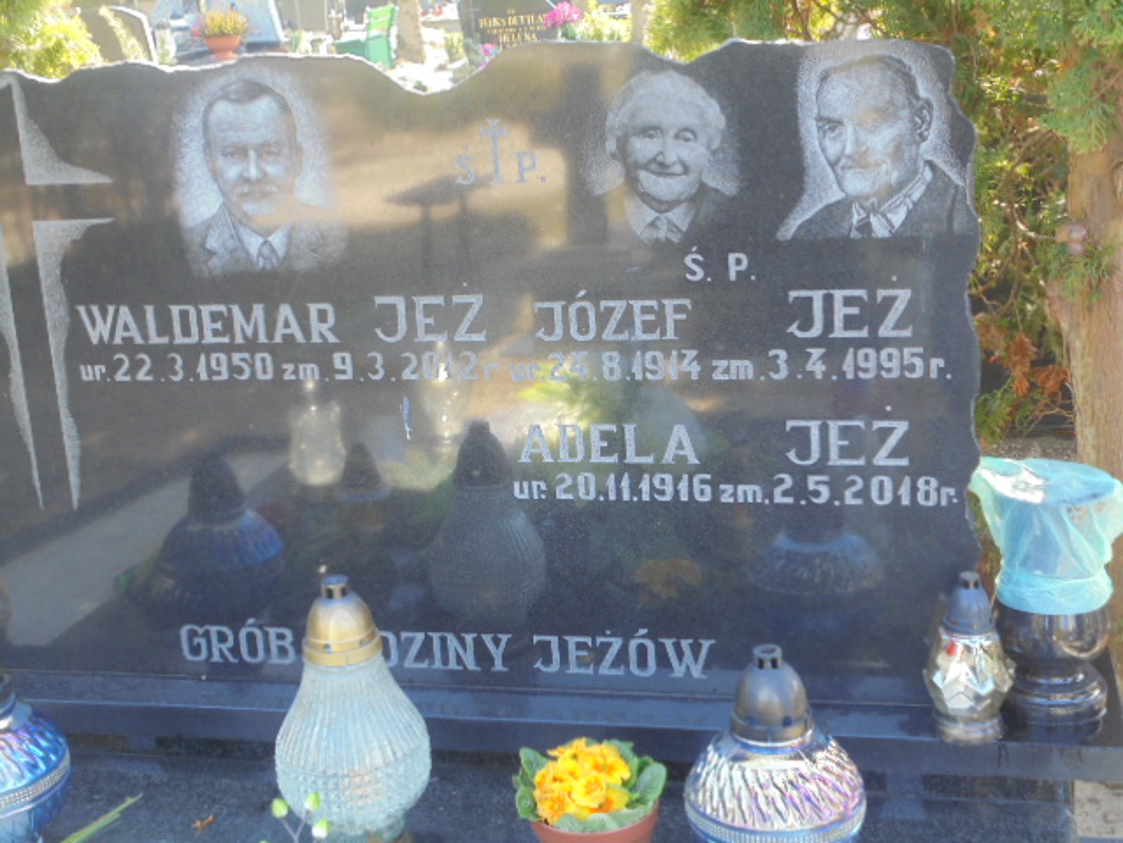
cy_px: 422
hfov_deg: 38.9
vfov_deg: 29.7
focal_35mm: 49
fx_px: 1590
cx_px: 562
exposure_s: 1/30
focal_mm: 8.9
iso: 100
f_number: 4.8
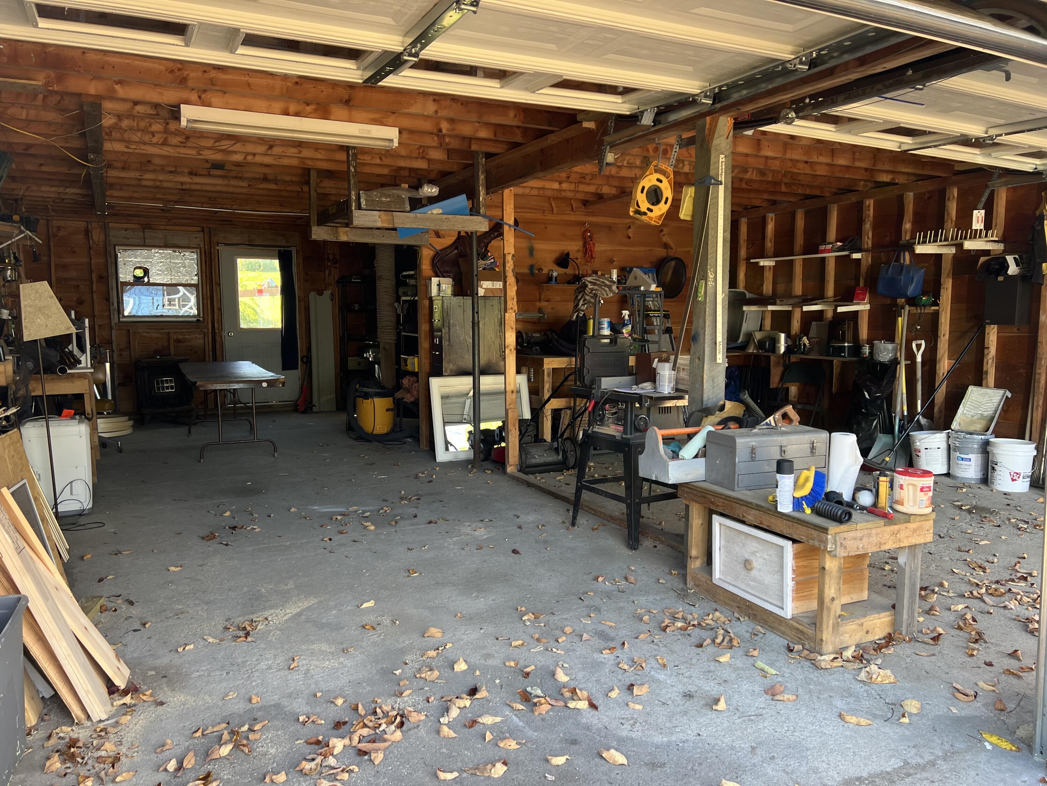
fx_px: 786
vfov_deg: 53.1
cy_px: 393
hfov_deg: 67.3
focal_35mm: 26
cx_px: 524
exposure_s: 1/121
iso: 40
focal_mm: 5.7
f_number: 1.5
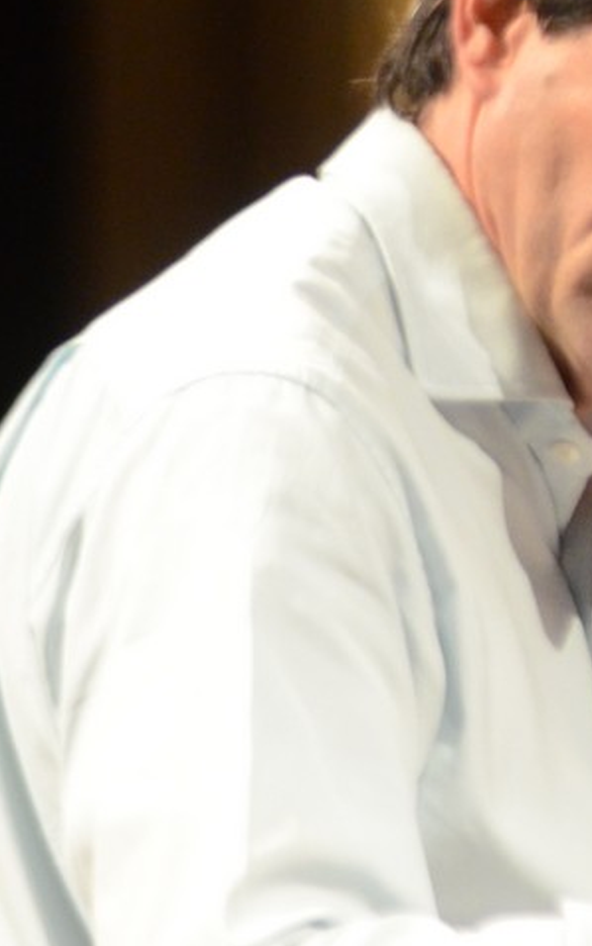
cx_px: 614
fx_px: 19788
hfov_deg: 1.7
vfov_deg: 2.7
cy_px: 451
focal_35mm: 767
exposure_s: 1/320
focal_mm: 160
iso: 2000
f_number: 2.8
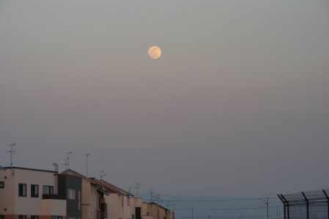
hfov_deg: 13.2
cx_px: 165
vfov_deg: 8.9
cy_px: 108
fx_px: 1416
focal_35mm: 155
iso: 50
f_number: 3.5
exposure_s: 1/67
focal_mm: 24.7
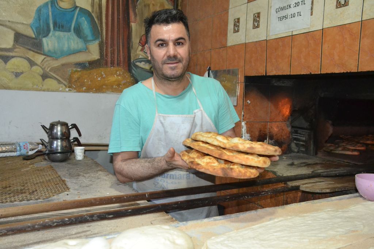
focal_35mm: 33
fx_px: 343
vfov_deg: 40.0
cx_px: 187
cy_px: 124
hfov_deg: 57.2
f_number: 3.8
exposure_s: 1/60
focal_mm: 22
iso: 3200
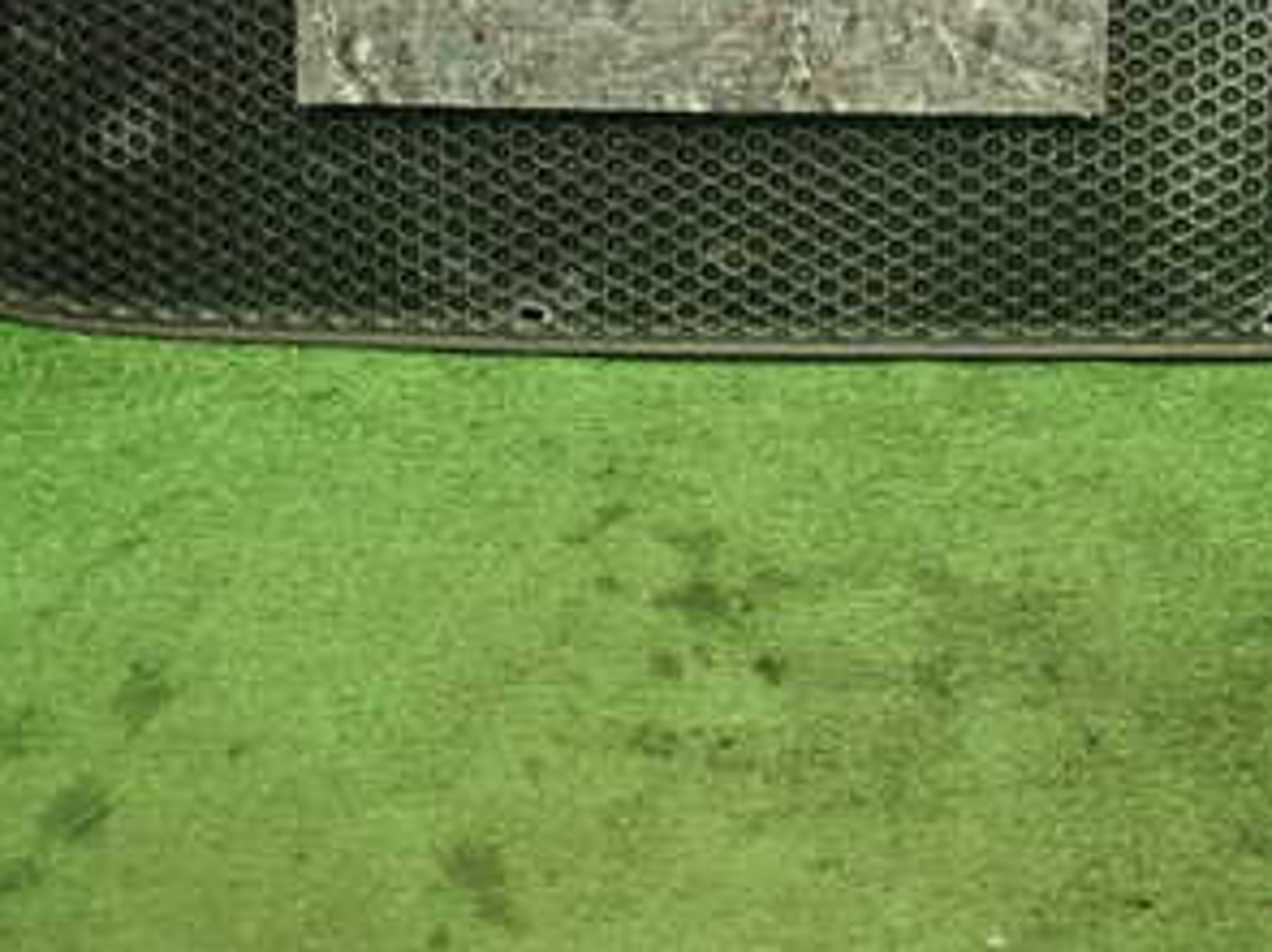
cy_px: 30
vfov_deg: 23.2
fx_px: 2241
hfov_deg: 31.1
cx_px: 970
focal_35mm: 61
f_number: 2.3
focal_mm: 5.5
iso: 800
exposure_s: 1/100
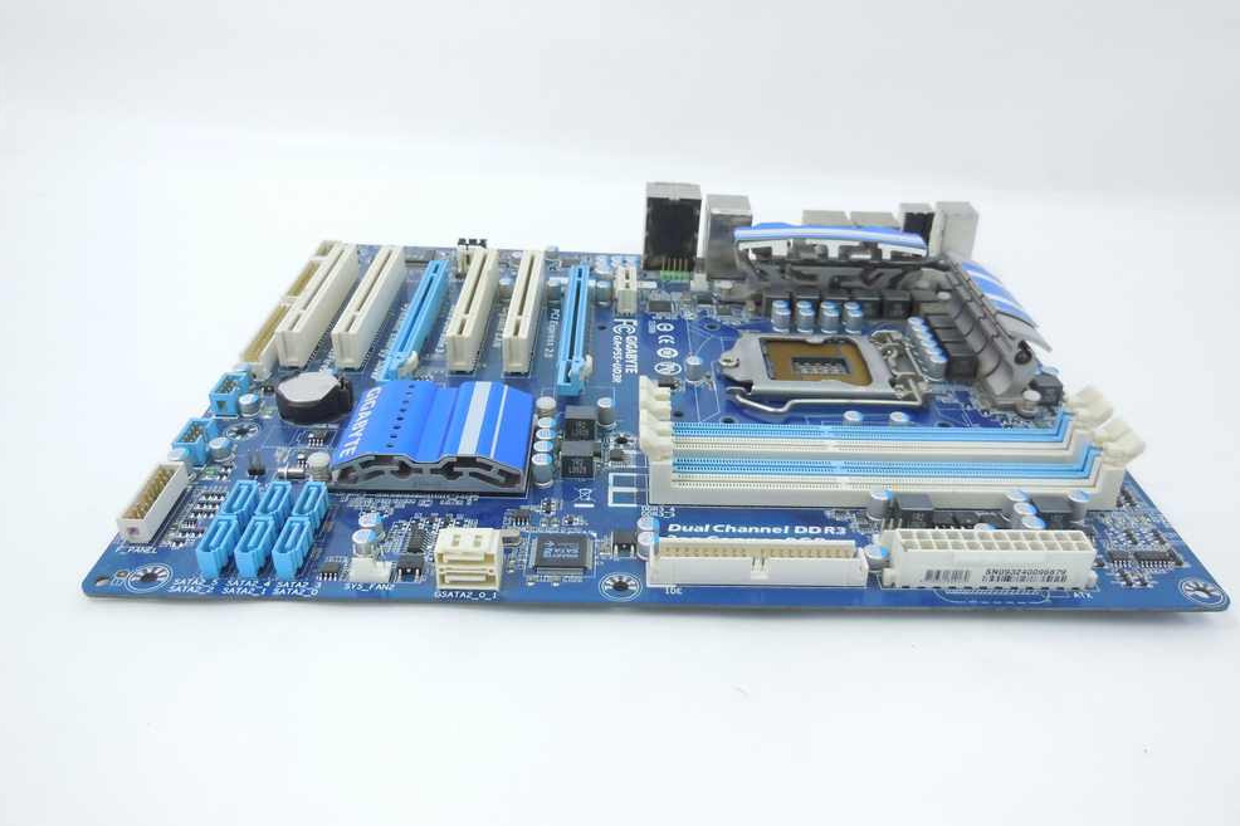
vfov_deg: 47.9
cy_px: 401
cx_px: 640
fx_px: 930
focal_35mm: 27
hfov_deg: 67.4
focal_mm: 4.5
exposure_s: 1/50
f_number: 3.1
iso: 125
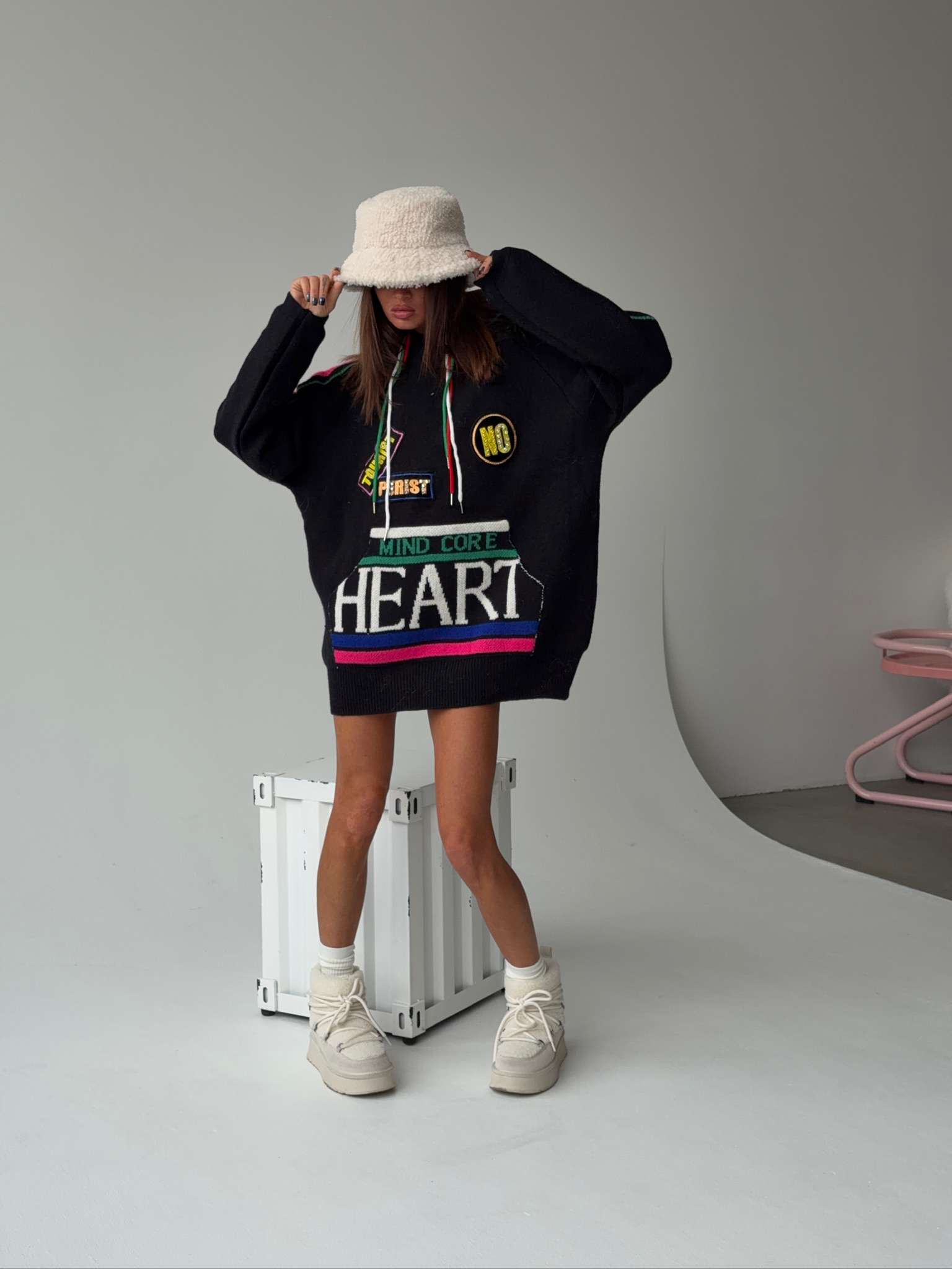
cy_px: 634
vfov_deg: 39.7
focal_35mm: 48
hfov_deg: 30.3
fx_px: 1760
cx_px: 476
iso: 64
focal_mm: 6.76
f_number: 1.78
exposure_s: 1/245
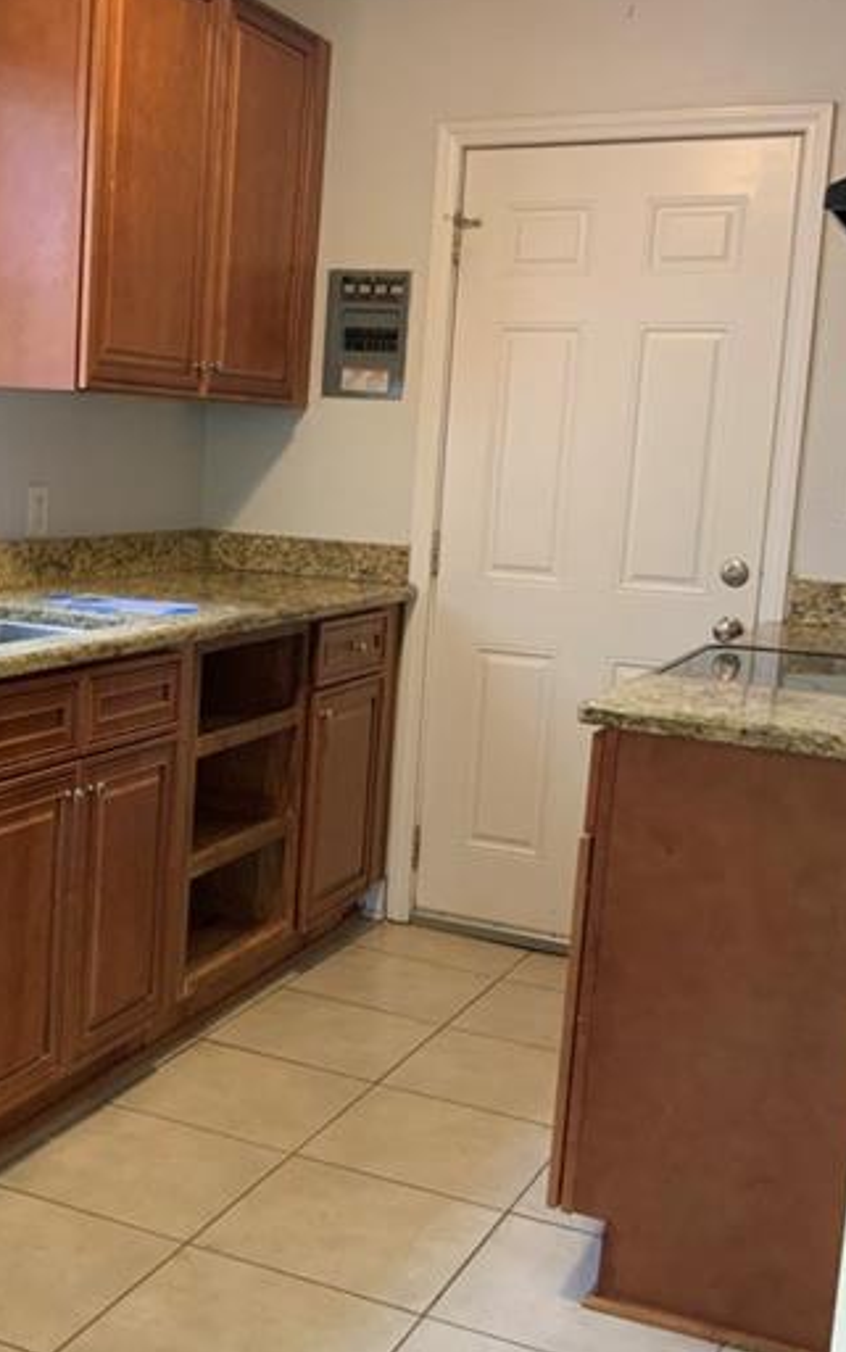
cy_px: 698
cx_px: 198
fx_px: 1696
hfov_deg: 27.6
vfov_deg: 43.5
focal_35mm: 46
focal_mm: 3
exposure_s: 1/60
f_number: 1.8
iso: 200
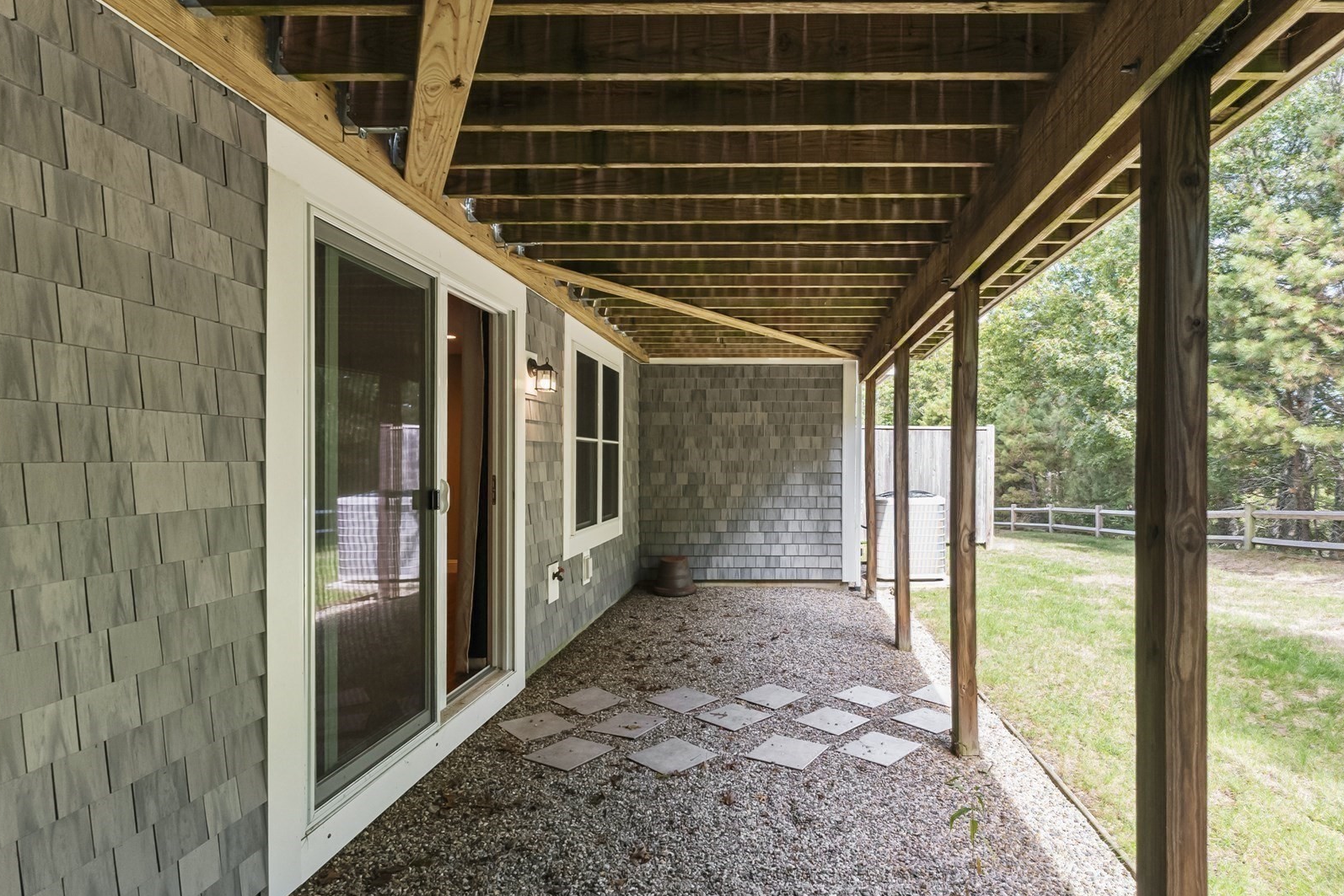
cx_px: 787
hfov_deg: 89.2
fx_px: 672
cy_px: 455
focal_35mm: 18
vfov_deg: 67.4
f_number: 6.3
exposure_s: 1/125
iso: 500
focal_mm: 14
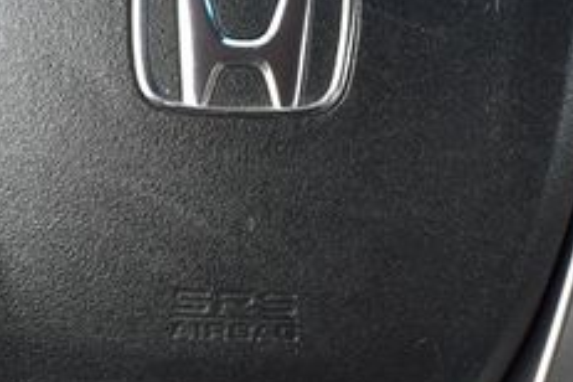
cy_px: 191
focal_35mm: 87
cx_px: 246
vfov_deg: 15.6
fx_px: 1391
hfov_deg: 23.3
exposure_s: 1/15
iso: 500
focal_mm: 21
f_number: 6.3
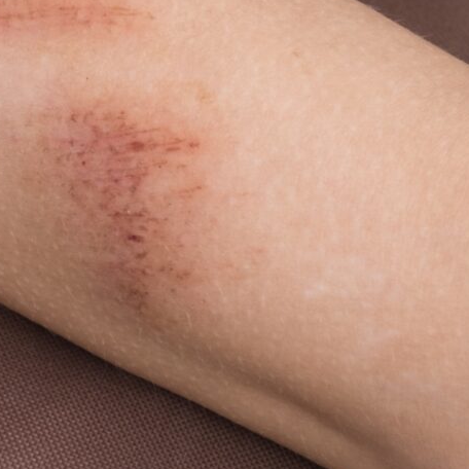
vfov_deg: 4.4
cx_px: -243
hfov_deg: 4.4
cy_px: -104
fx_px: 6070
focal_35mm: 396
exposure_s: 1/50
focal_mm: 55
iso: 160
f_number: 5.6
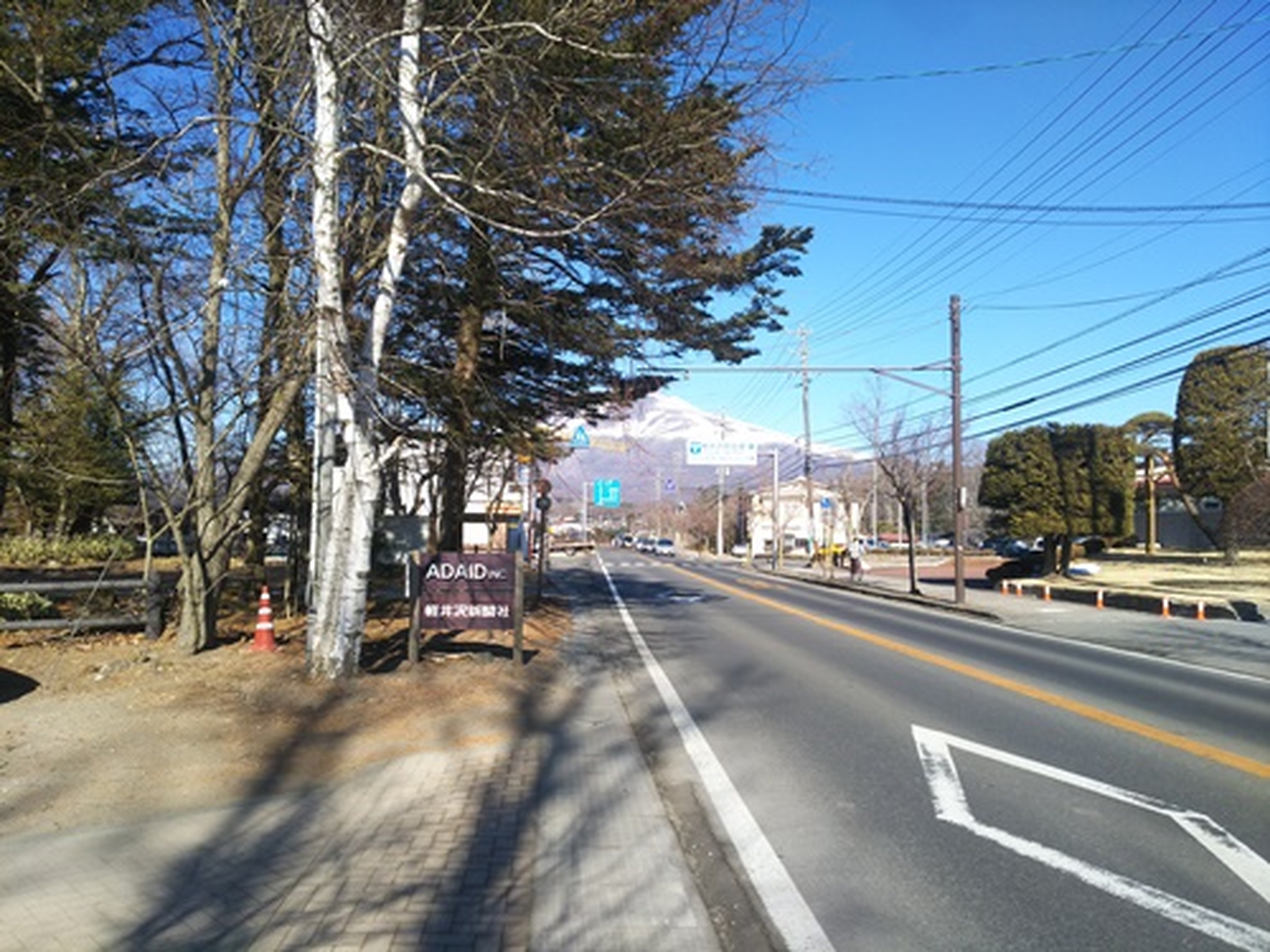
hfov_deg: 67.3
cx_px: 635
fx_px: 954
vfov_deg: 53.1
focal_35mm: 26
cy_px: 476
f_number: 1.9
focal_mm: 4.2
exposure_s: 1/812
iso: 20
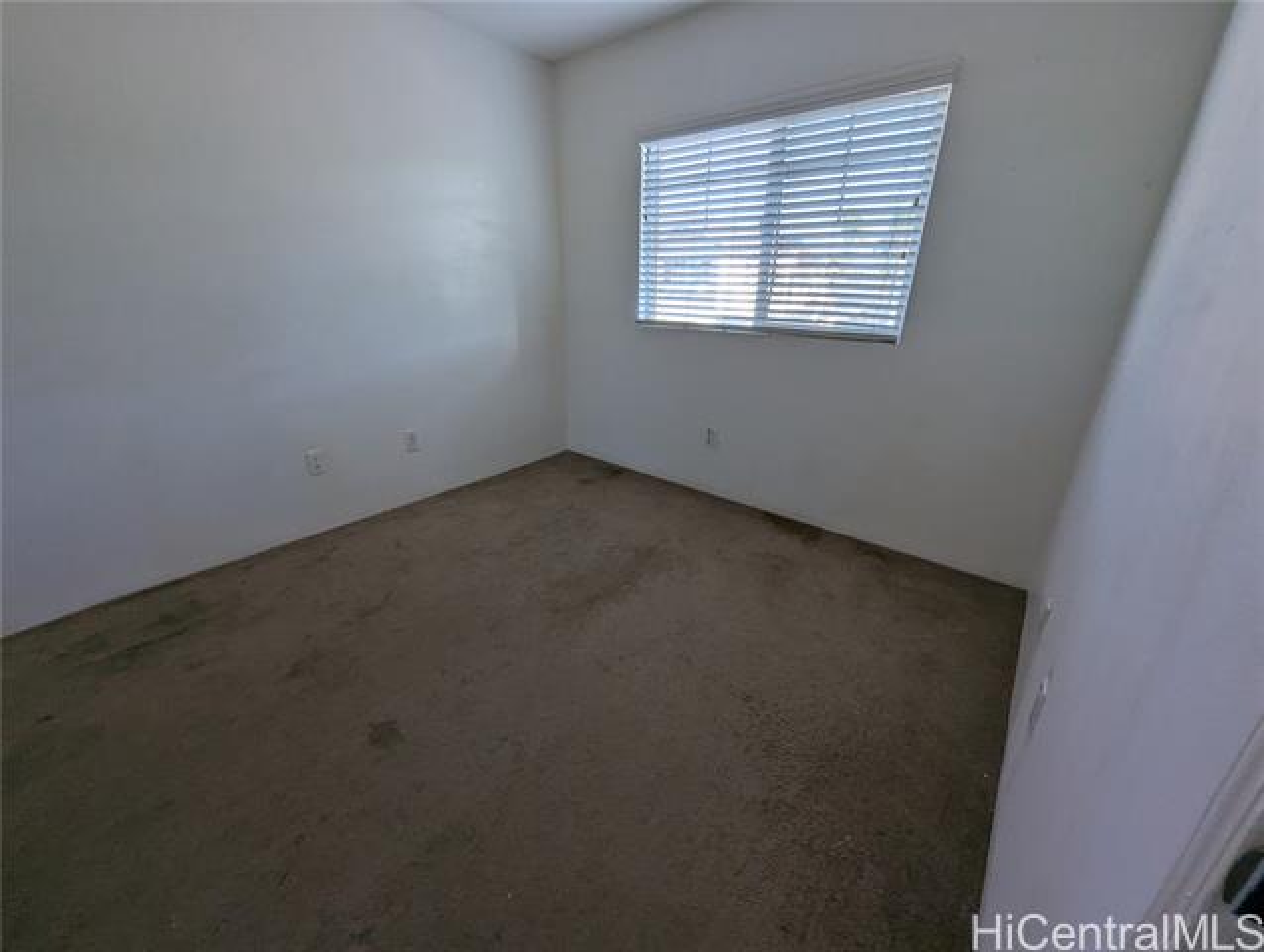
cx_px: 632
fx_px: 475
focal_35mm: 13
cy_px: 476
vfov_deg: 90.1
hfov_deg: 106.1
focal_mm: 1.95
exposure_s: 1/108
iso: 86
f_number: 2.2
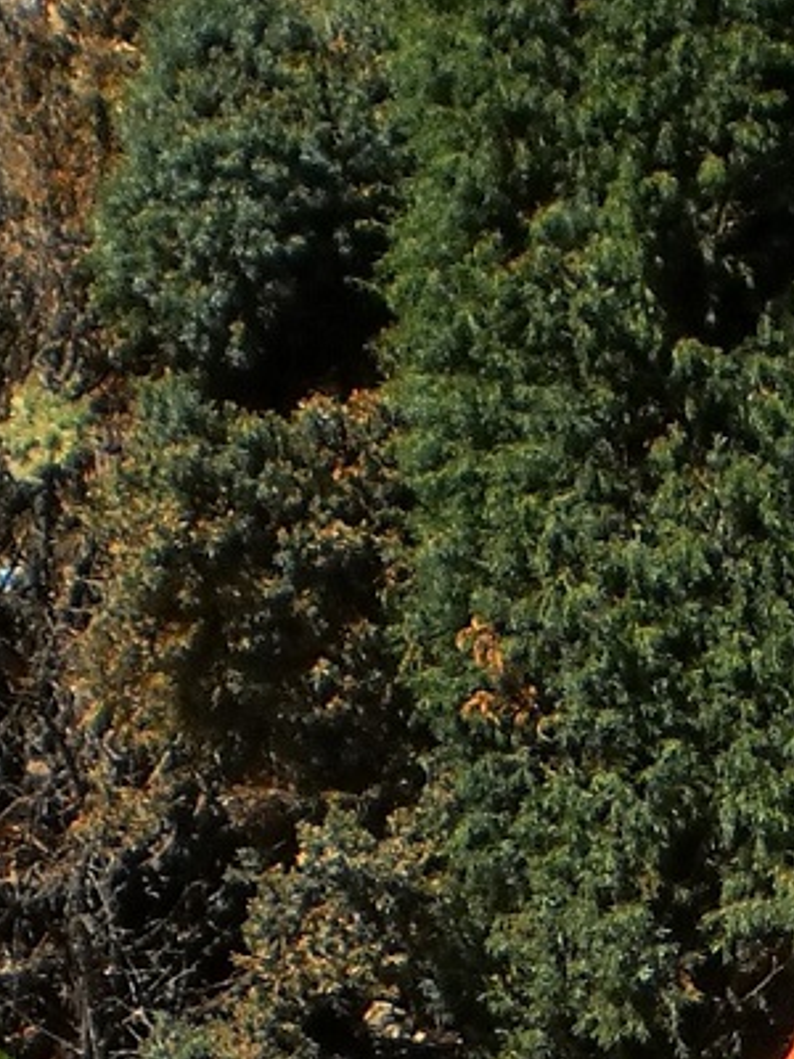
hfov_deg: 8.2
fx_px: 5352
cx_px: 1386
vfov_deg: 10.8
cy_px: 1627
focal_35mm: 175
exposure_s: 1/800
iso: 100
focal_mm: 6.3
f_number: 4.6
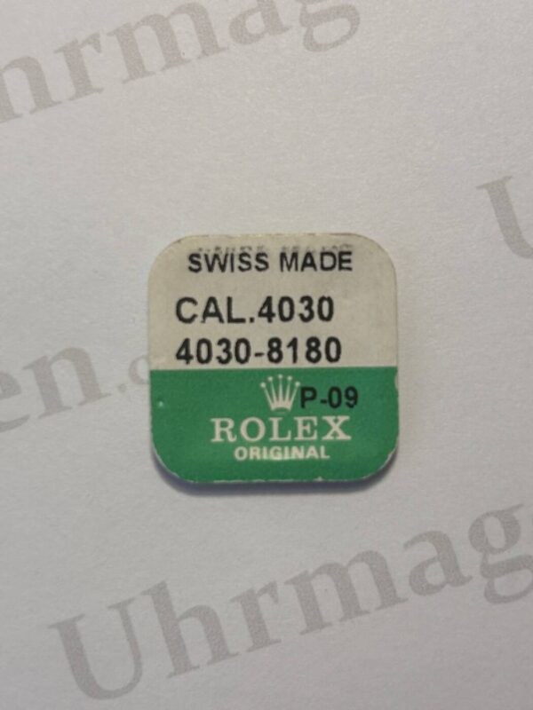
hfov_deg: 53.1
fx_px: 534
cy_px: 355
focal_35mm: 26
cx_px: 266
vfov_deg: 67.3
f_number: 1.5
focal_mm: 5.7
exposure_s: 1/142
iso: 50
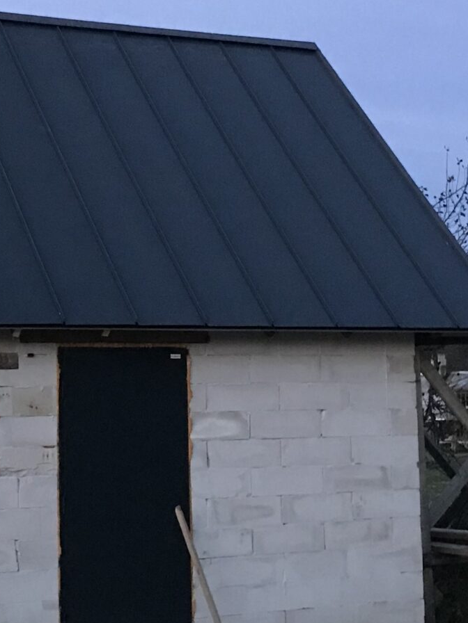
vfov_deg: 24.4
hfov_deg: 18.3
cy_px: 289
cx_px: 101
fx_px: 1442
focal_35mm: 80
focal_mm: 3.99
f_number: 1.8
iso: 100
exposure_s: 1/4
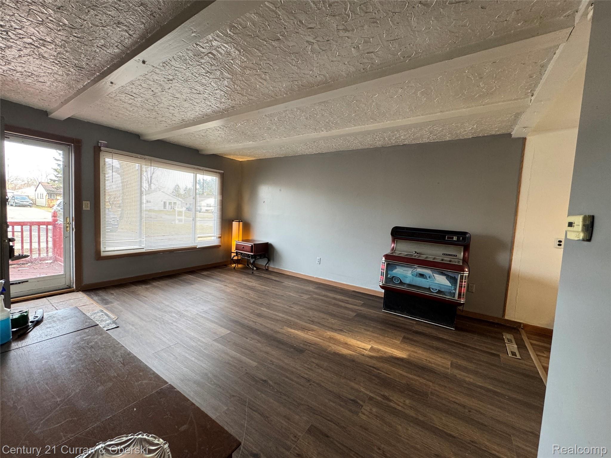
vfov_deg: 85.7
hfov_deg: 102.1
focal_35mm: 14
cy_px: 229
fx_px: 247
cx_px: 306
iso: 200
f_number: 2.2
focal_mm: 2.22
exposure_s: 1/60
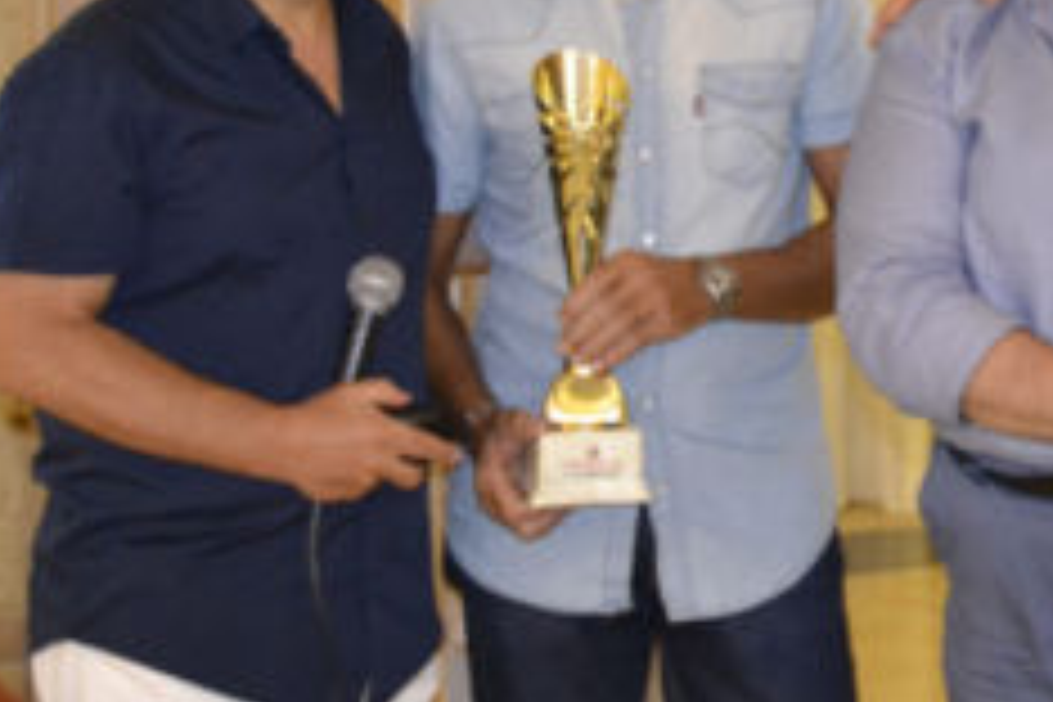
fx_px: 3597
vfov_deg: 11.0
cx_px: 1228
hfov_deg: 16.1
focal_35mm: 123
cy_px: -14
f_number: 4.5
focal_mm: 32
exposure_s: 1/60
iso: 2500
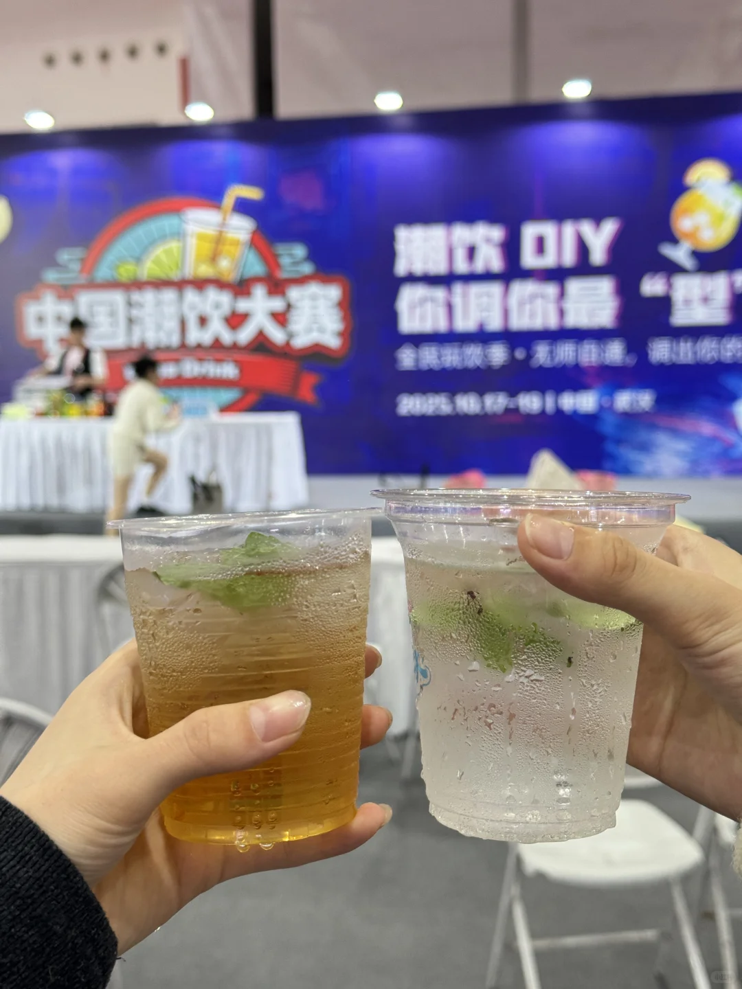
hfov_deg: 30.3
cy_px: 494
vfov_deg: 39.7
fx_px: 1372
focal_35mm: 48
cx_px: 371
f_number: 1.78
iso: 125
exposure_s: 1/50
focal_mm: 6.76
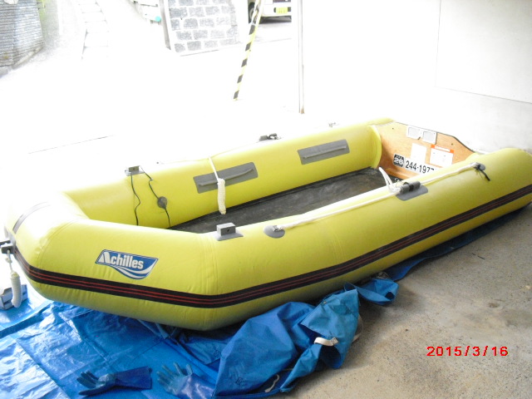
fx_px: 553
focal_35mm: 36
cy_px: 200
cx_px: 266
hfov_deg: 51.4
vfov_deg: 39.7
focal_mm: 6.3
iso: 800
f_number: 3.1
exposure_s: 1/400
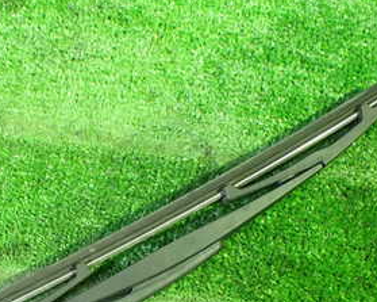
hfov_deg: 29.2
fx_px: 703
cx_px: 62
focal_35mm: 63
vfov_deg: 23.2
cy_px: 299
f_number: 2.3
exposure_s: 1/30
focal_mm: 5.4
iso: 1000
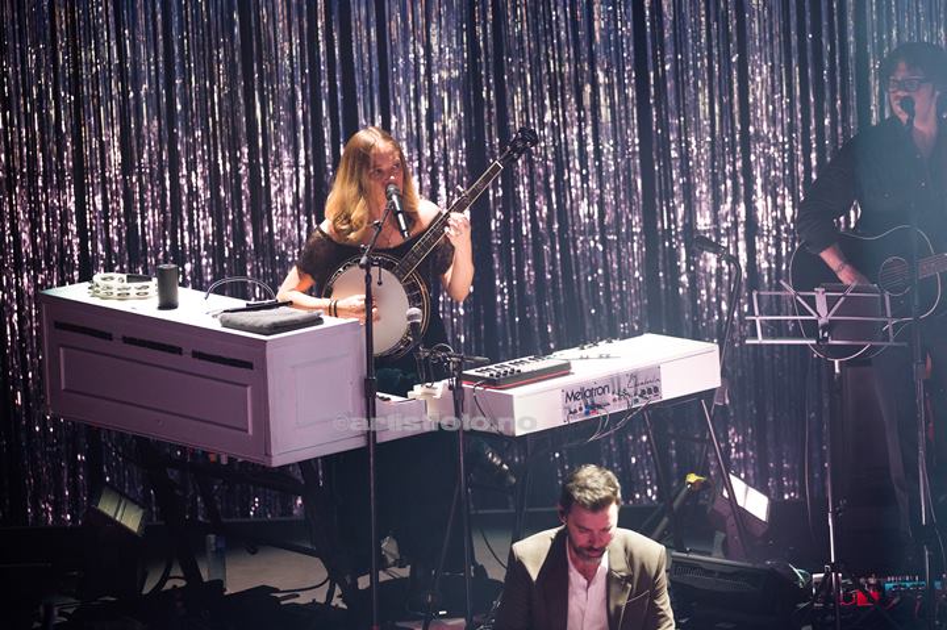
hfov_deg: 6.9
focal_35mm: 300
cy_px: 315
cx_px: 474
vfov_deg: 4.6
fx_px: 7886
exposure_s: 1/640
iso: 1000
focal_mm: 300
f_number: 2.8
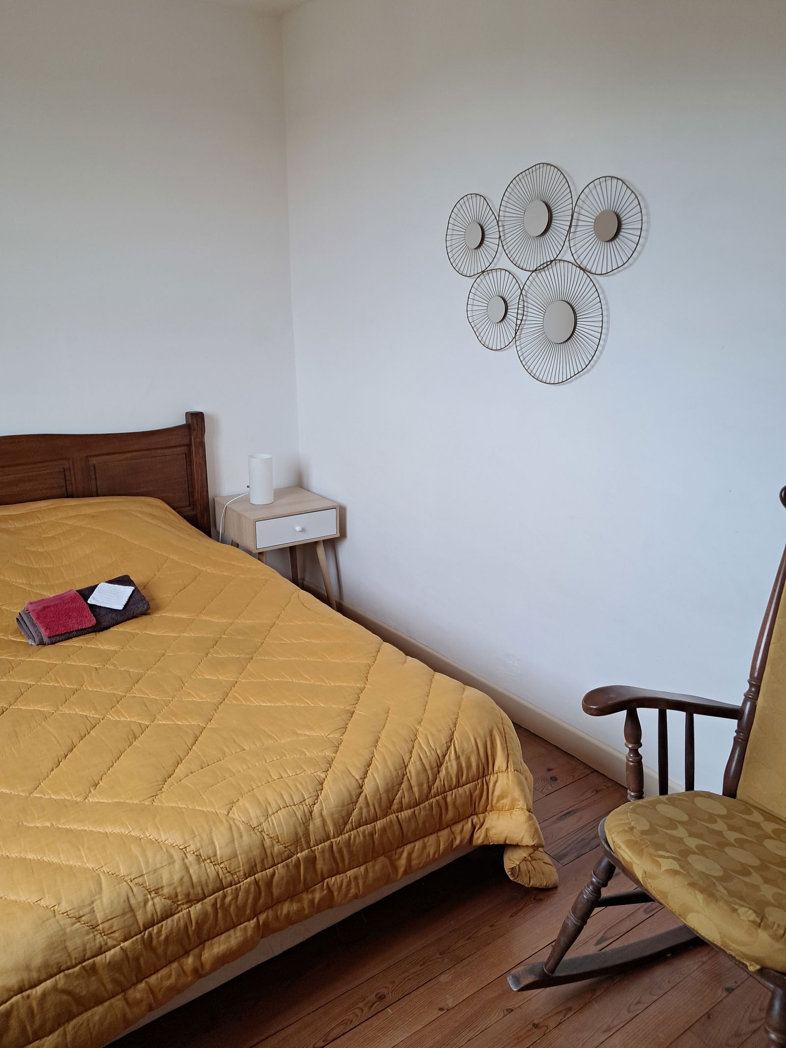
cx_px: 393
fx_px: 817
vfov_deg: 65.3
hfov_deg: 51.4
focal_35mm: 27
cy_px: 524
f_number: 1.8
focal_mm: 4
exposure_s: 1/50
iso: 80
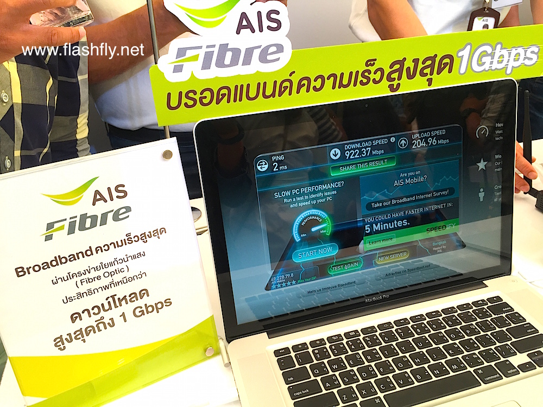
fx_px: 455
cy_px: 204
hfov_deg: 61.7
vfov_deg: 48.2
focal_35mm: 29
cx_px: 272
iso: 50
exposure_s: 1/100
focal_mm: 4.15
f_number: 2.2
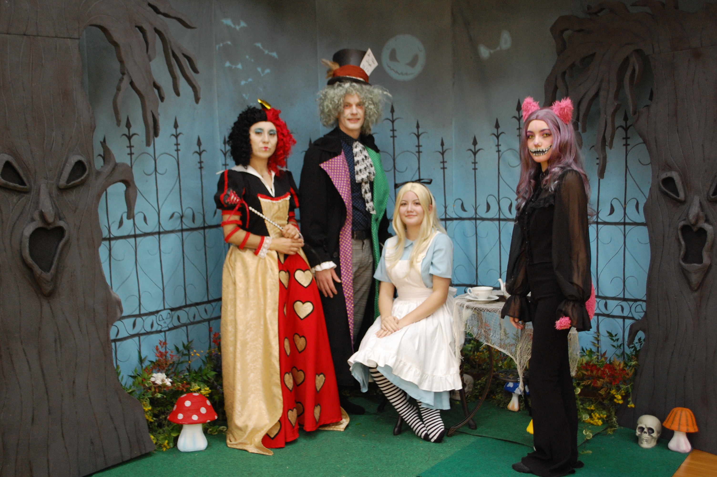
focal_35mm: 39
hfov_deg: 49.6
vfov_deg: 34.1
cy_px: 238
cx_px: 358
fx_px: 776
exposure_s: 1/20
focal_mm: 26
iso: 800
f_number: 4.5
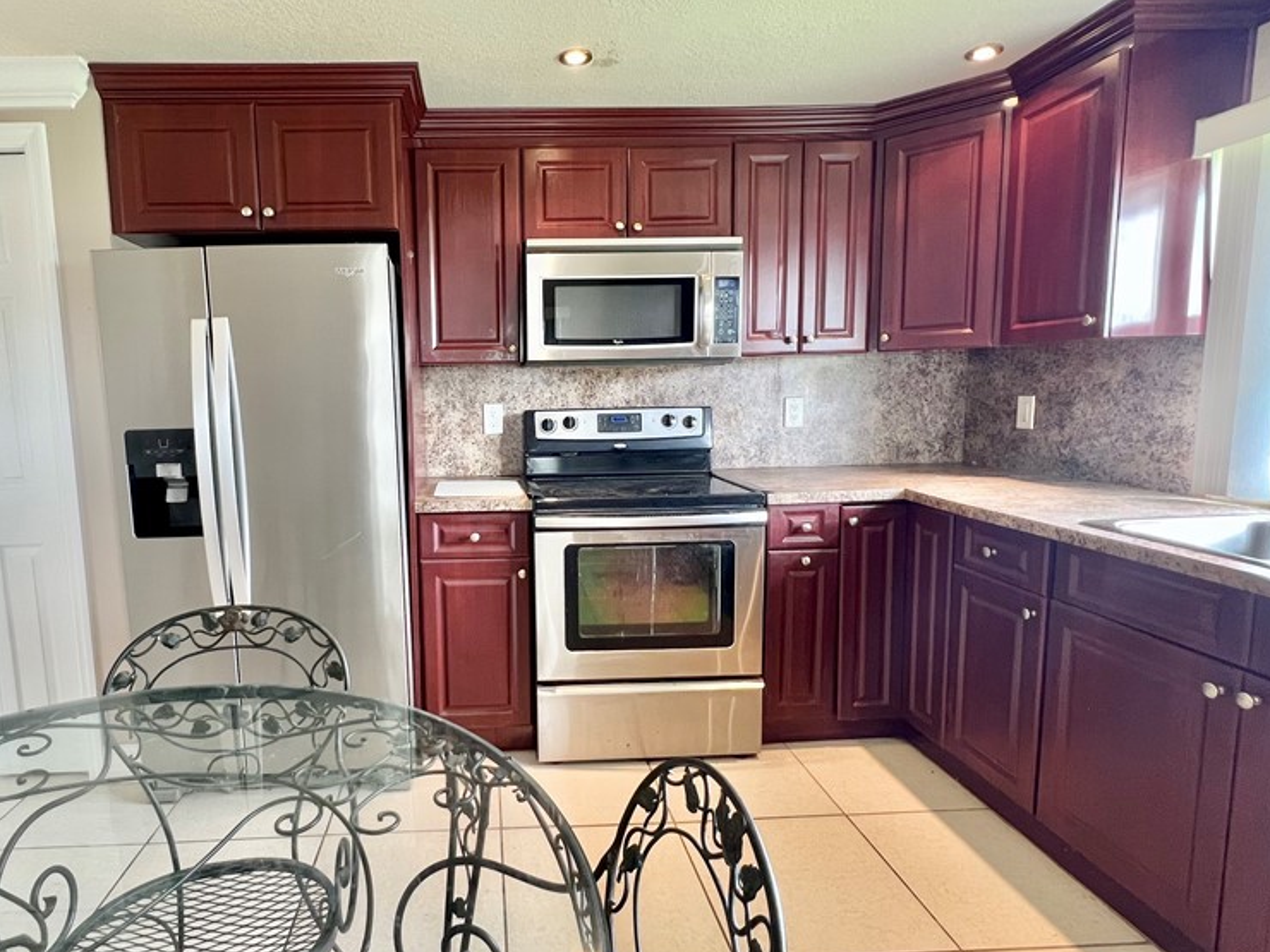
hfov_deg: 86.7
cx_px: 508
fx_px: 660
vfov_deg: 71.6
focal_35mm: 18
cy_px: 477
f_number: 1.8
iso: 200
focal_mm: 1.57
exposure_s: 1/60
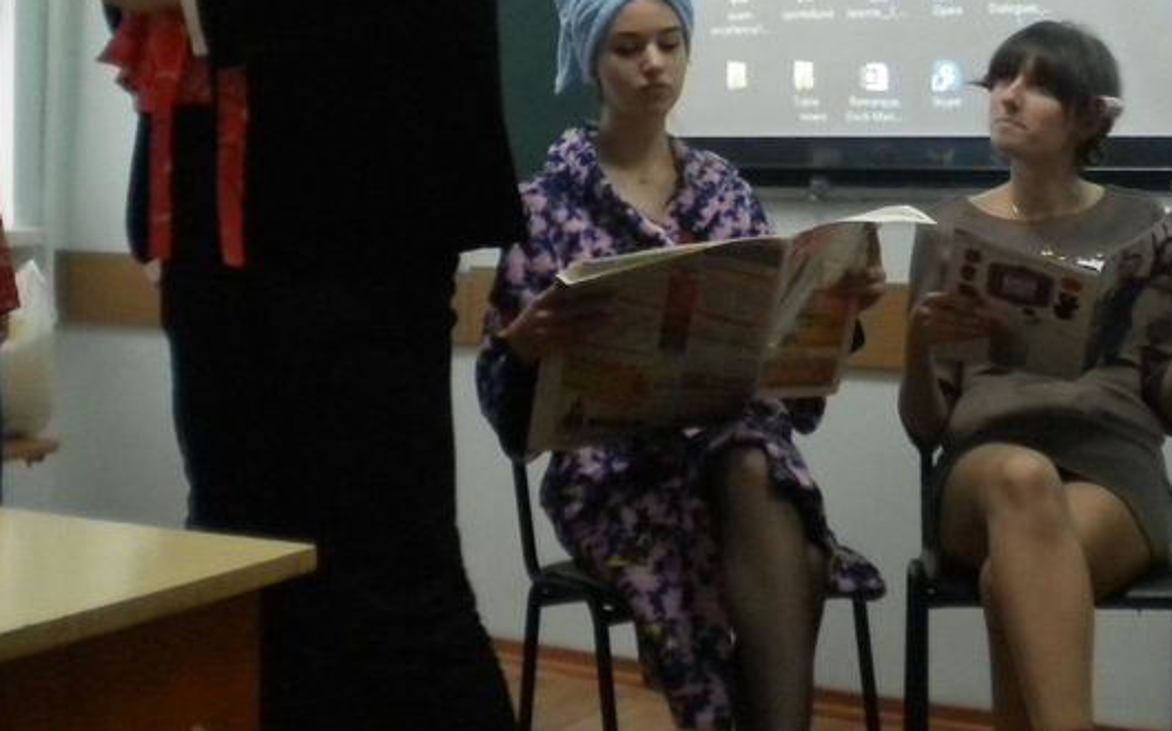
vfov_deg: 19.8
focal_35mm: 64
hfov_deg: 31.8
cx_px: 778
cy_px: 38
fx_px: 2043
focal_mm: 6.3
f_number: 3.1
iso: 400
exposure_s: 1/39.2
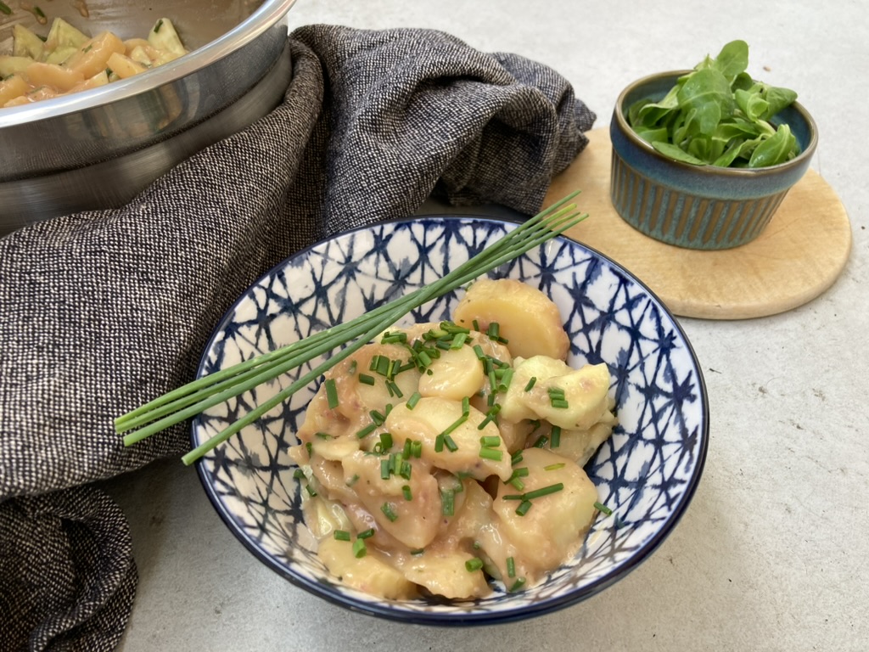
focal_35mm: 28
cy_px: 326
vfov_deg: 49.7
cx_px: 434
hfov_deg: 63.4
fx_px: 703
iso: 40
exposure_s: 1/121
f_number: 1.8
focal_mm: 3.99
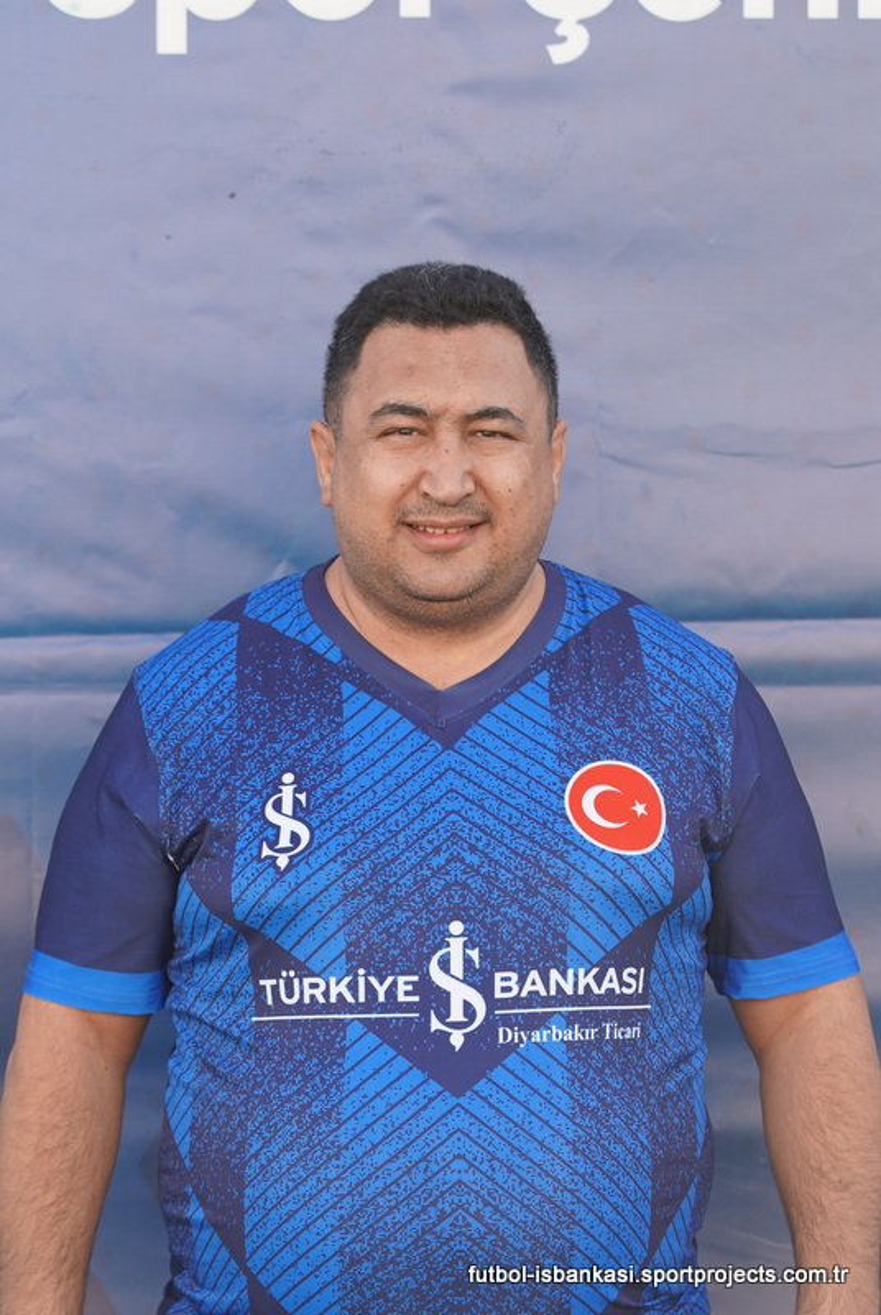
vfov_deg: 21.4
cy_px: 658
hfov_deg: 14.4
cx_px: 440
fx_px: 3475
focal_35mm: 95
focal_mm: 95
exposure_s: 1/160
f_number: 4
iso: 125
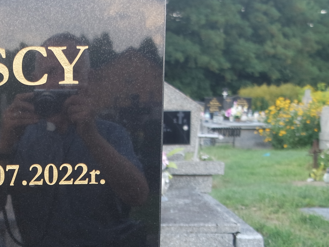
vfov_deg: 21.1
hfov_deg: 27.1
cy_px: 253
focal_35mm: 67
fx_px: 637
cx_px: -10
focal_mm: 16
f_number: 3.5
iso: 200
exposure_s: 1/60
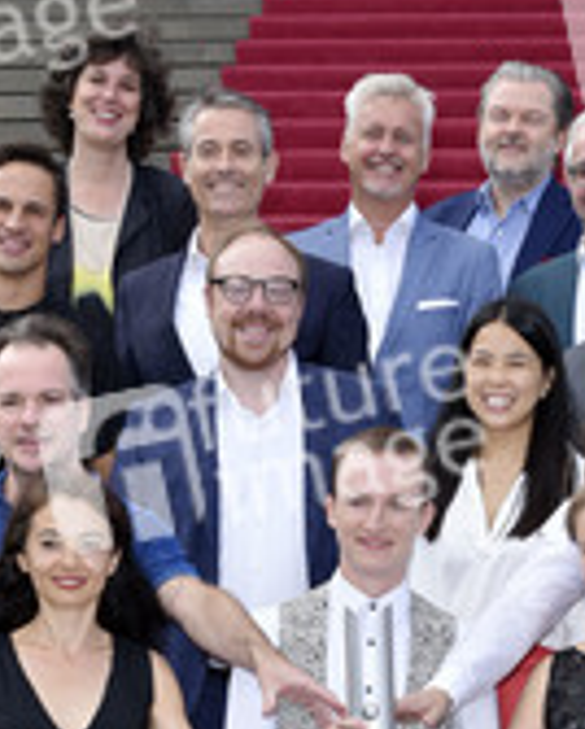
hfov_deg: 11.1
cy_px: 668
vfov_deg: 13.7
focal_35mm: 139
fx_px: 3003
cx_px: 389
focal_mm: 62
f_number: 10
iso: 200
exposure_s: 1/100
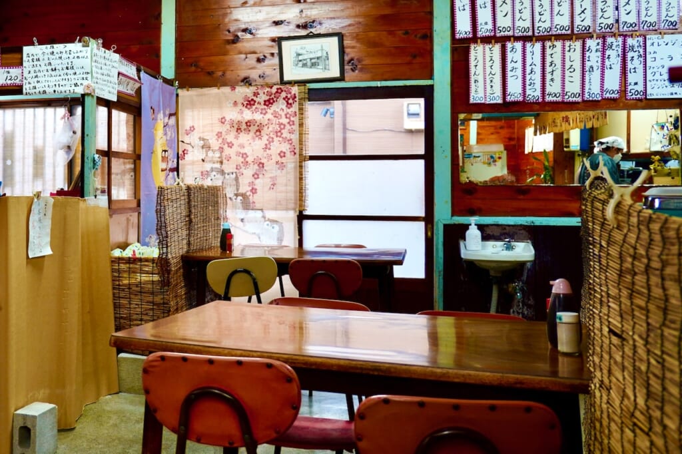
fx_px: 511
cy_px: 227
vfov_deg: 47.9
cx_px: 341
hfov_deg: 67.4
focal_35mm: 27
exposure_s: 1/30
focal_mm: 18
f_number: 2.8
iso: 160
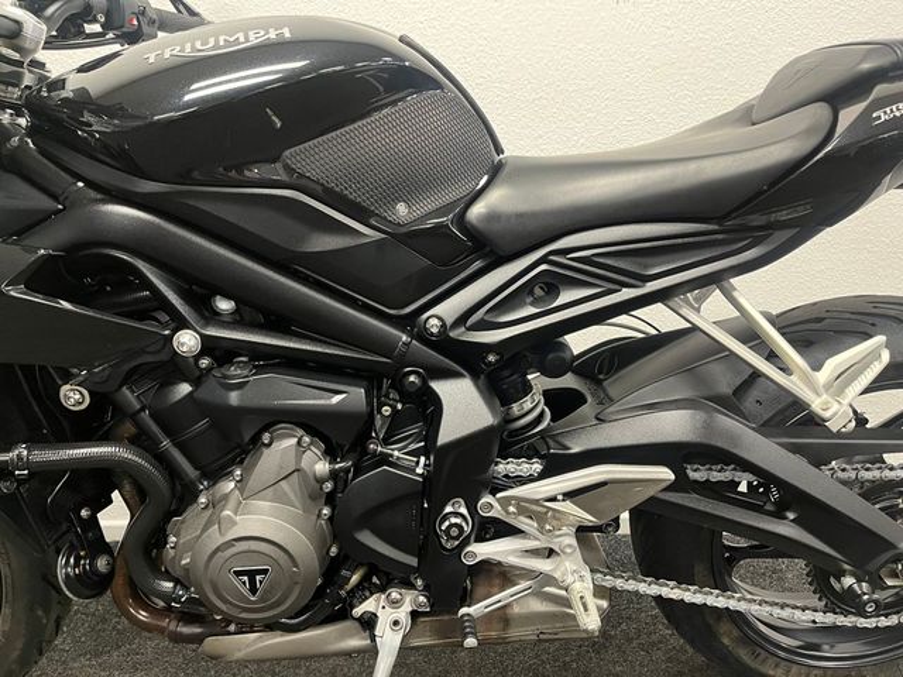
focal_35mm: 26
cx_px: 452
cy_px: 338
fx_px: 678
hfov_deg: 67.3
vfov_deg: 53.1
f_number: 1.6
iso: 400
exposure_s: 1/50
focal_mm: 5.1
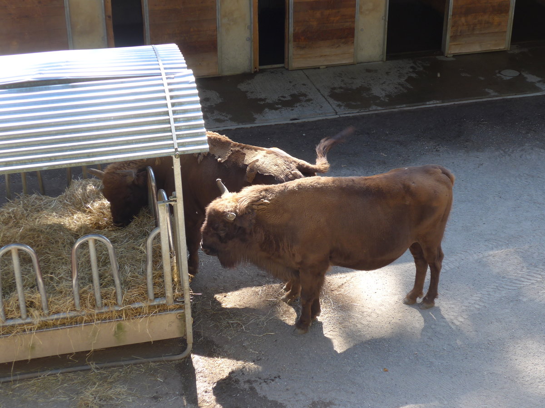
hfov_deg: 32.7
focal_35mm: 59
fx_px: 929
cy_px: 204
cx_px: 272
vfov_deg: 24.8
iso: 80
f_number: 3.5
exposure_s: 1/125
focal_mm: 12
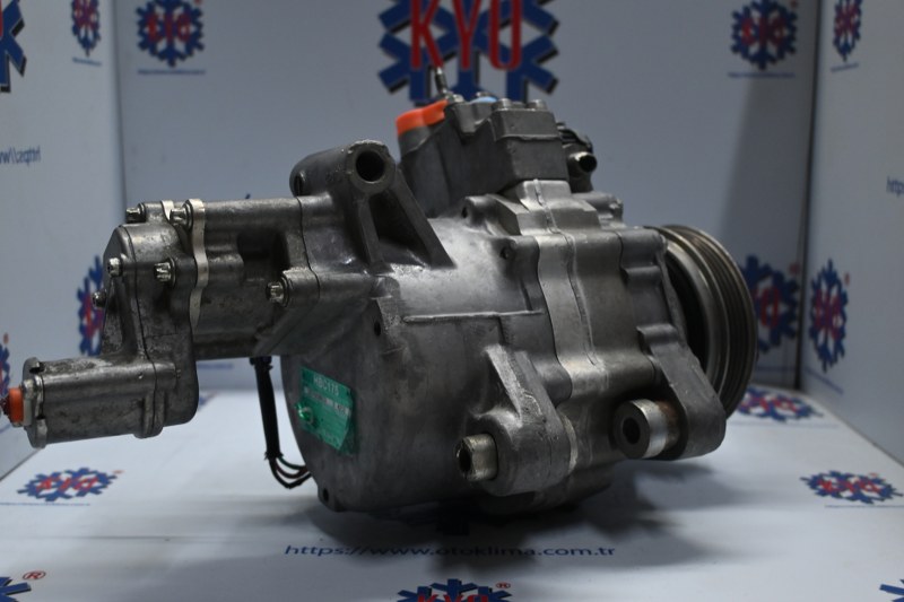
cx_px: 452
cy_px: 301
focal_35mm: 38
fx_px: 941
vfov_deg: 35.5
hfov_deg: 51.3
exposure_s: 1/125
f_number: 4.2
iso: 800
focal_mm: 25
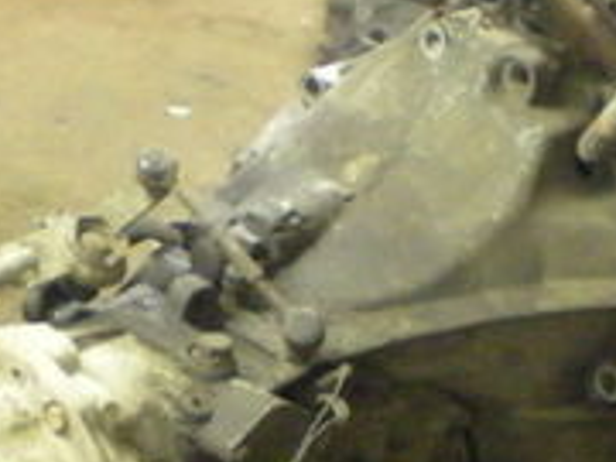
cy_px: 339
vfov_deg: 11.0
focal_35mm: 135
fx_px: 2402
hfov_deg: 14.6
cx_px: 301
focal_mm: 6.3
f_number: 3.1
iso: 800
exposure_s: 1/3.1
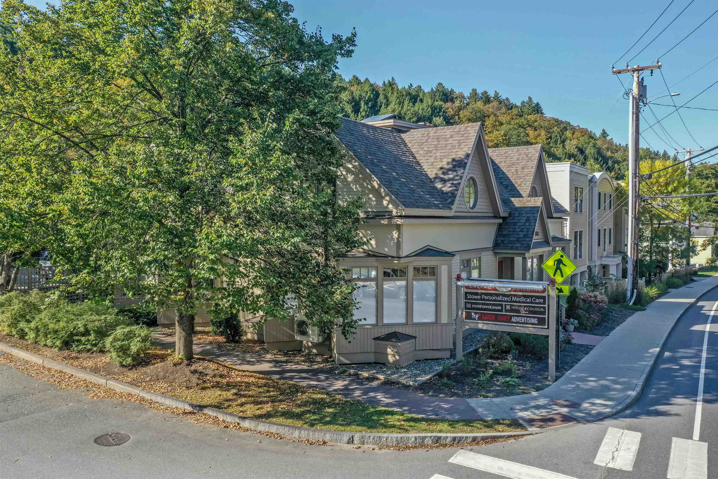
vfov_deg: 46.4
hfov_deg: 65.5
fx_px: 558
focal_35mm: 28
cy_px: 240
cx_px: 359
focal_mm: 10.26
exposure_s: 1/200
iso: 100
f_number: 5.6
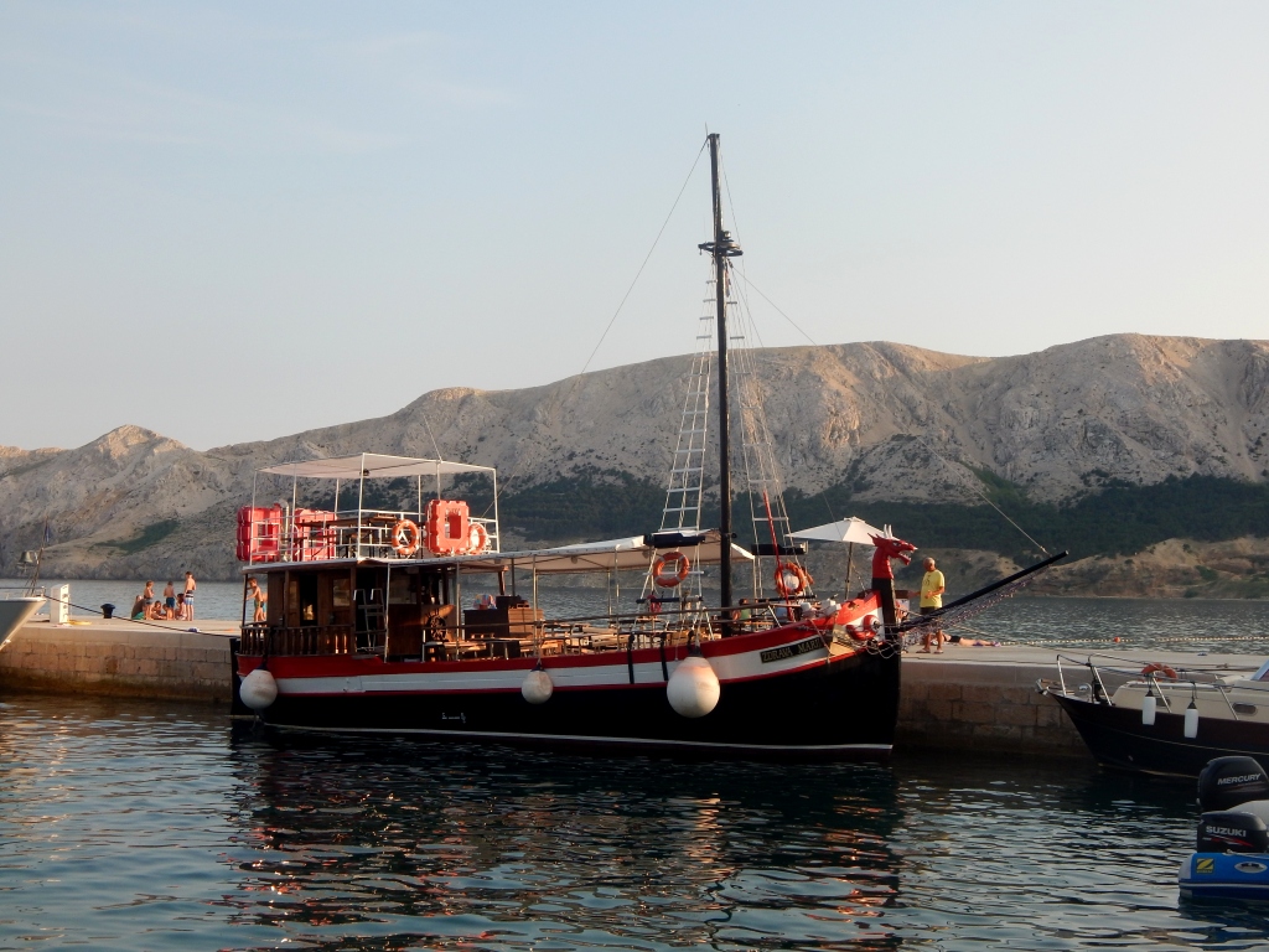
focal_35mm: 54
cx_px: 634
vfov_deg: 27.0
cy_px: 476
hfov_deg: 35.5
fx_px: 1980
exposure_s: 1/500
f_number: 3.8
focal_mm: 9.7
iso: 125
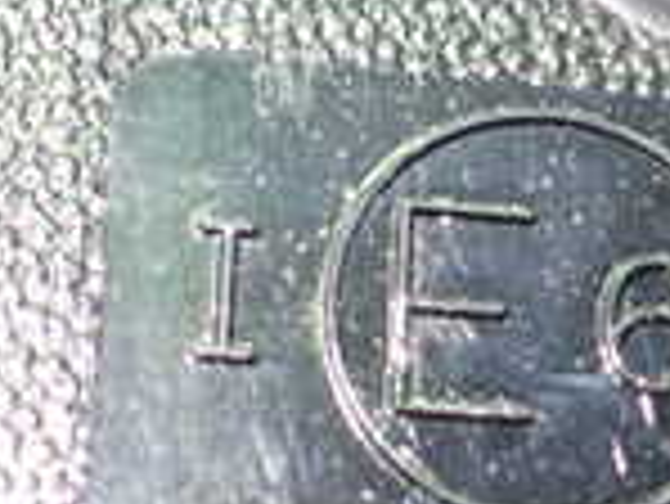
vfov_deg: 12.2
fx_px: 2344
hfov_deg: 15.6
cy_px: 378
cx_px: 809
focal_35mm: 121
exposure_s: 1/60
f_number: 2.3
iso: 800
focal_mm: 5.4
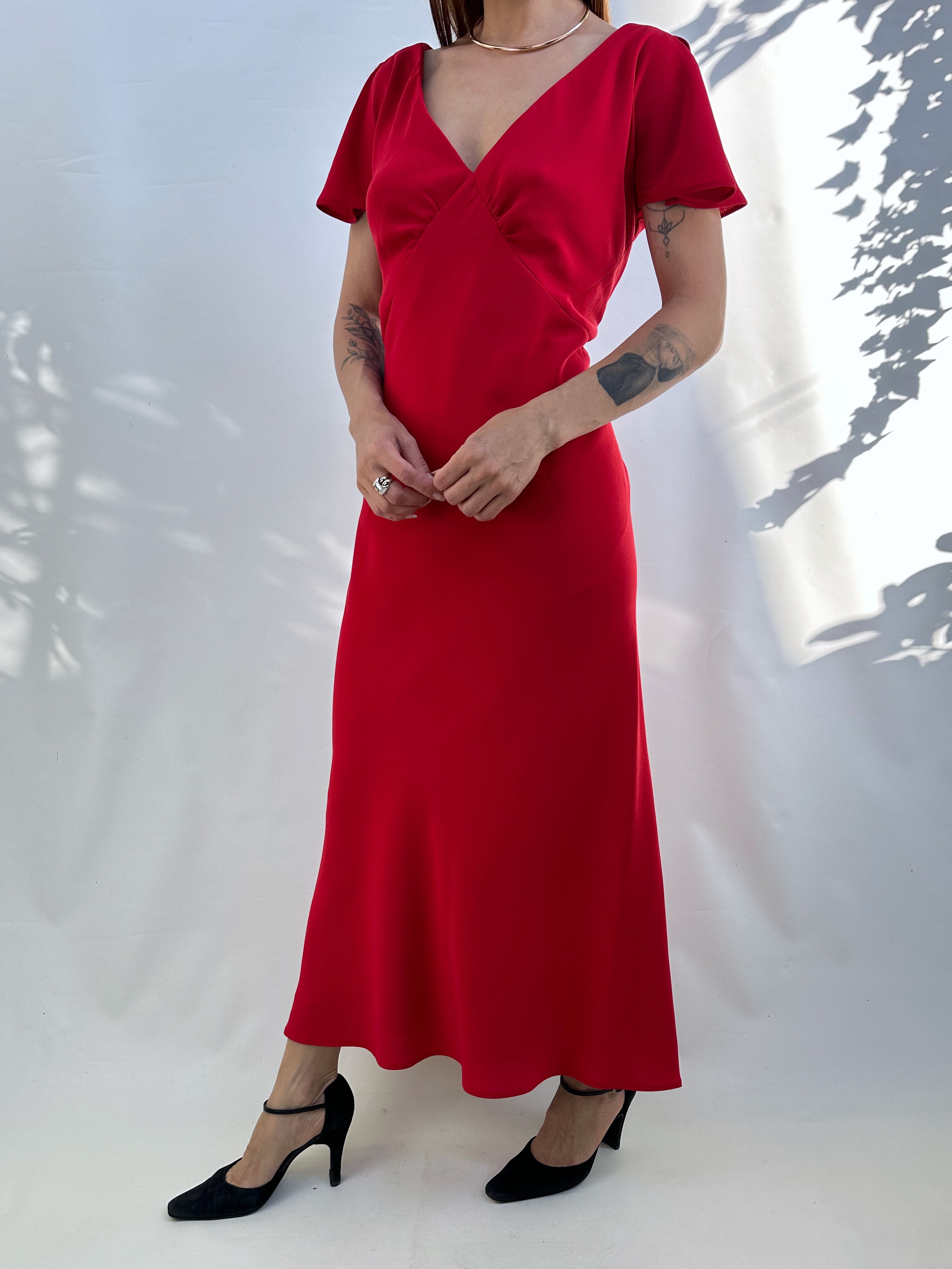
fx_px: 880
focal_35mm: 24
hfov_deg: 56.8
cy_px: 634
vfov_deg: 71.6
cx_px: 476
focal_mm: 6.86
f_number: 1.78
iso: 80
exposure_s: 1/475
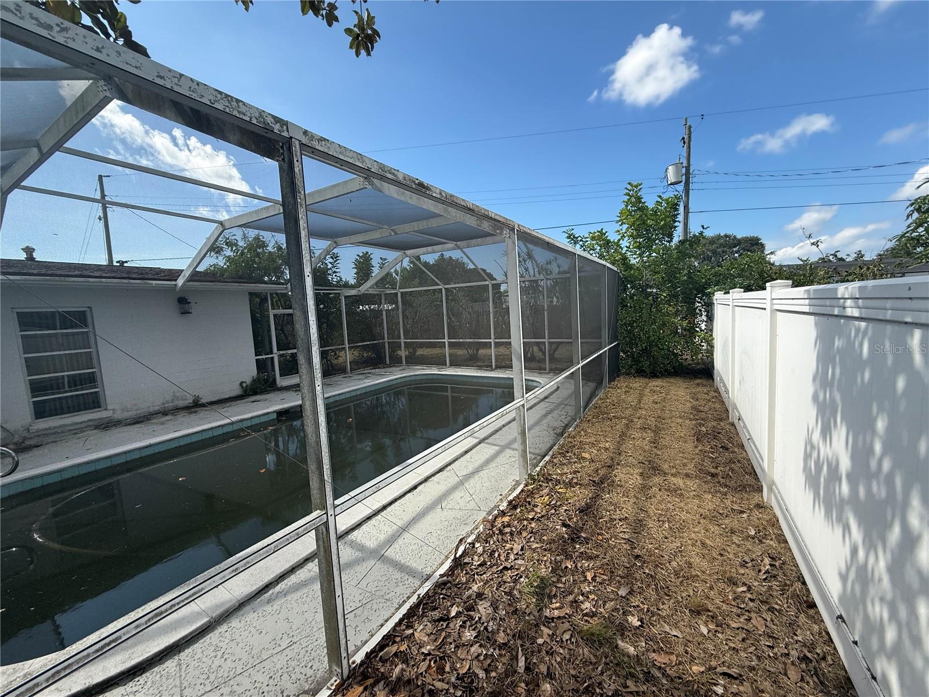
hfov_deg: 102.1
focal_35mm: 14
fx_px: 376
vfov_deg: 85.7
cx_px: 464
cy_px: 348
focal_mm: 2.22
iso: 50
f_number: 2.2
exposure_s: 1/864
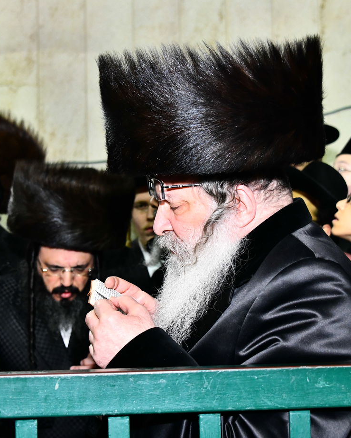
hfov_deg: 21.6
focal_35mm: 71
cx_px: 181
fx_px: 922
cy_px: 219
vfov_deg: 26.8
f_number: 5.6
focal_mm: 50
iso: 2500
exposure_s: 1/100
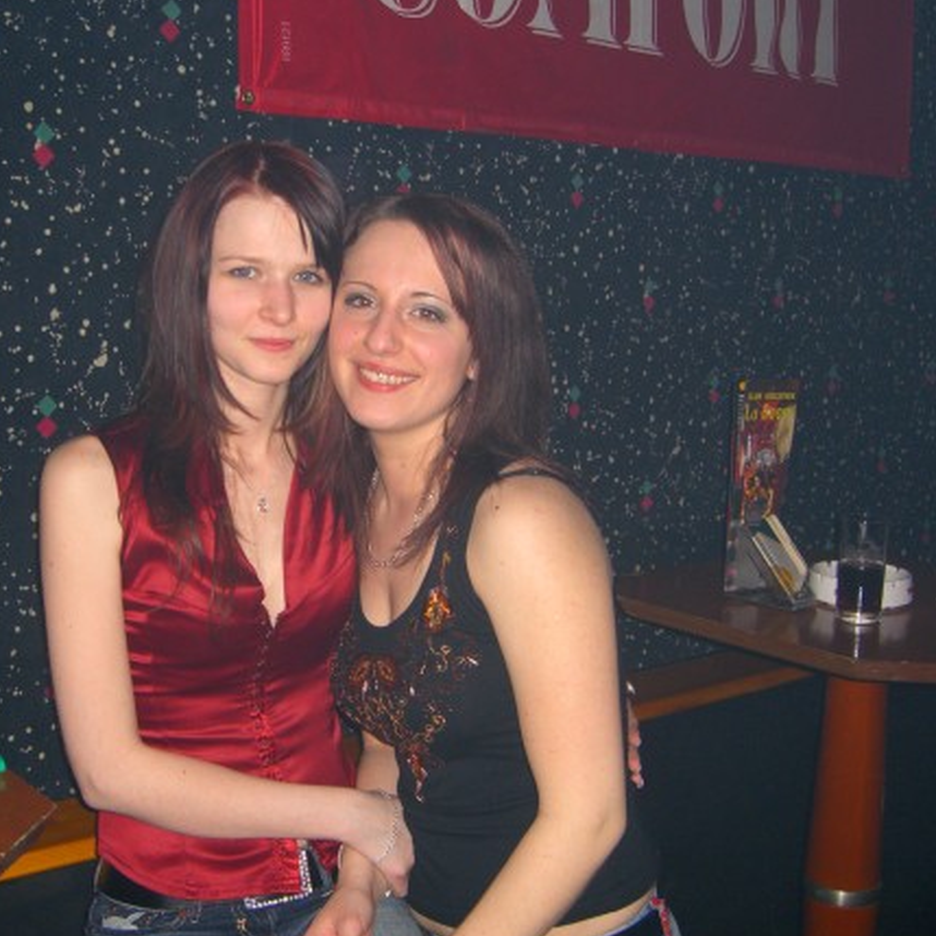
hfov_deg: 35.9
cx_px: 351
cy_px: 473
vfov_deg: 36.1
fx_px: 1438
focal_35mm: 47
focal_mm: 7.9
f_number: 2.8
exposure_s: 1/60
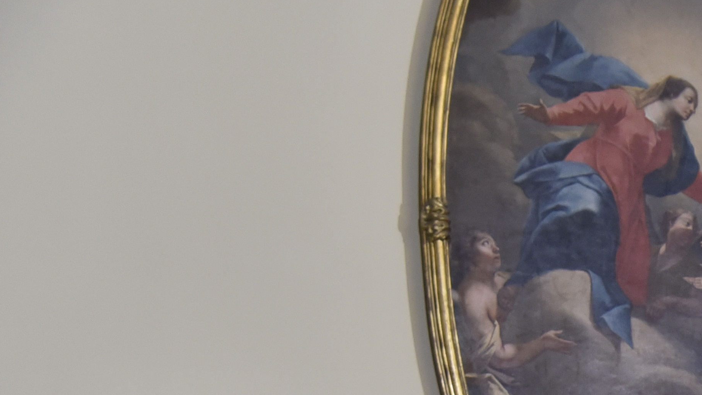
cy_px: 712
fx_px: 2439
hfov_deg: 15.0
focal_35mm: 131
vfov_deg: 8.9
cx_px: 1089
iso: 1600
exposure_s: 1/160
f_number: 4
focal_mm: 38
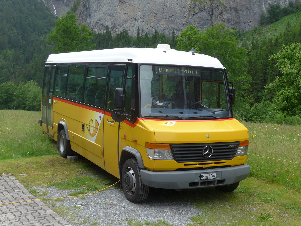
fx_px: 426
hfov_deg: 38.9
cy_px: 113
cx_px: 150
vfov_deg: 29.7
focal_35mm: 49
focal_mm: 10.1
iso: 80
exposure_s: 1/320
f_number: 3.2
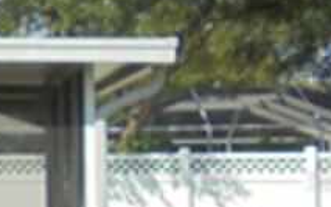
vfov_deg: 7.9
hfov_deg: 10.2
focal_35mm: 166
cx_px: -570
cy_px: 181
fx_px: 1497
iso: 100
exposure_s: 1/640
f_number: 3.5
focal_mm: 4.6
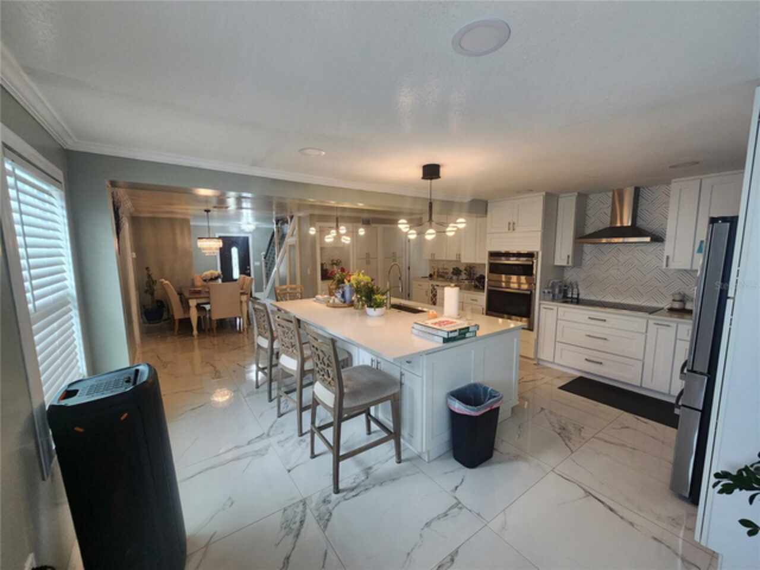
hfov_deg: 106.2
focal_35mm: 13
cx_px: 380
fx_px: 285
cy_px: 285
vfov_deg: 89.9
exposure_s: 1/60
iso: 250
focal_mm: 2.2
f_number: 2.2
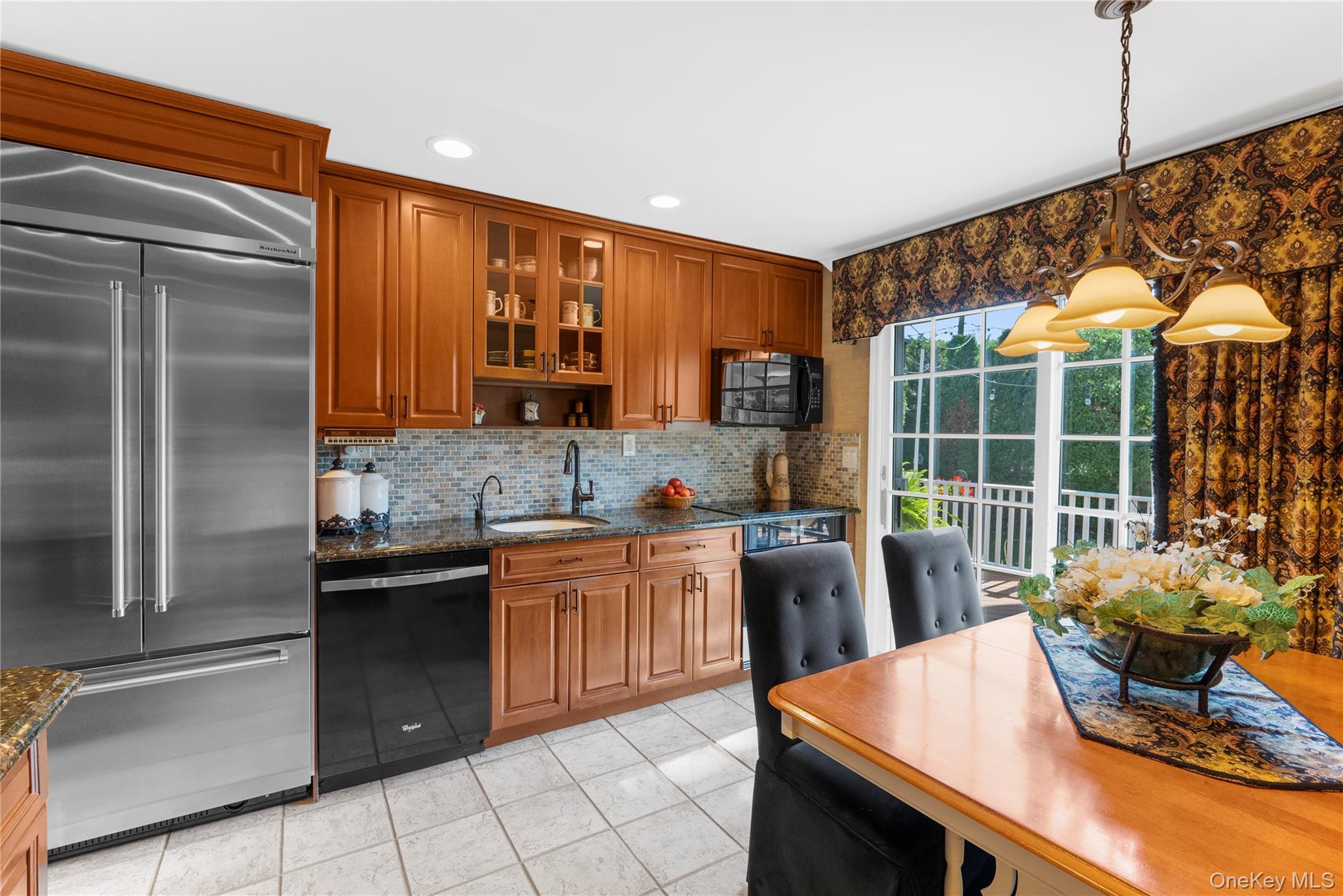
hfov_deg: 96.7
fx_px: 597
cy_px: 448
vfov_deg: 73.8
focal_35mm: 16
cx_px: 672
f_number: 7.1
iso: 800
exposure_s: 1/160
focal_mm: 16
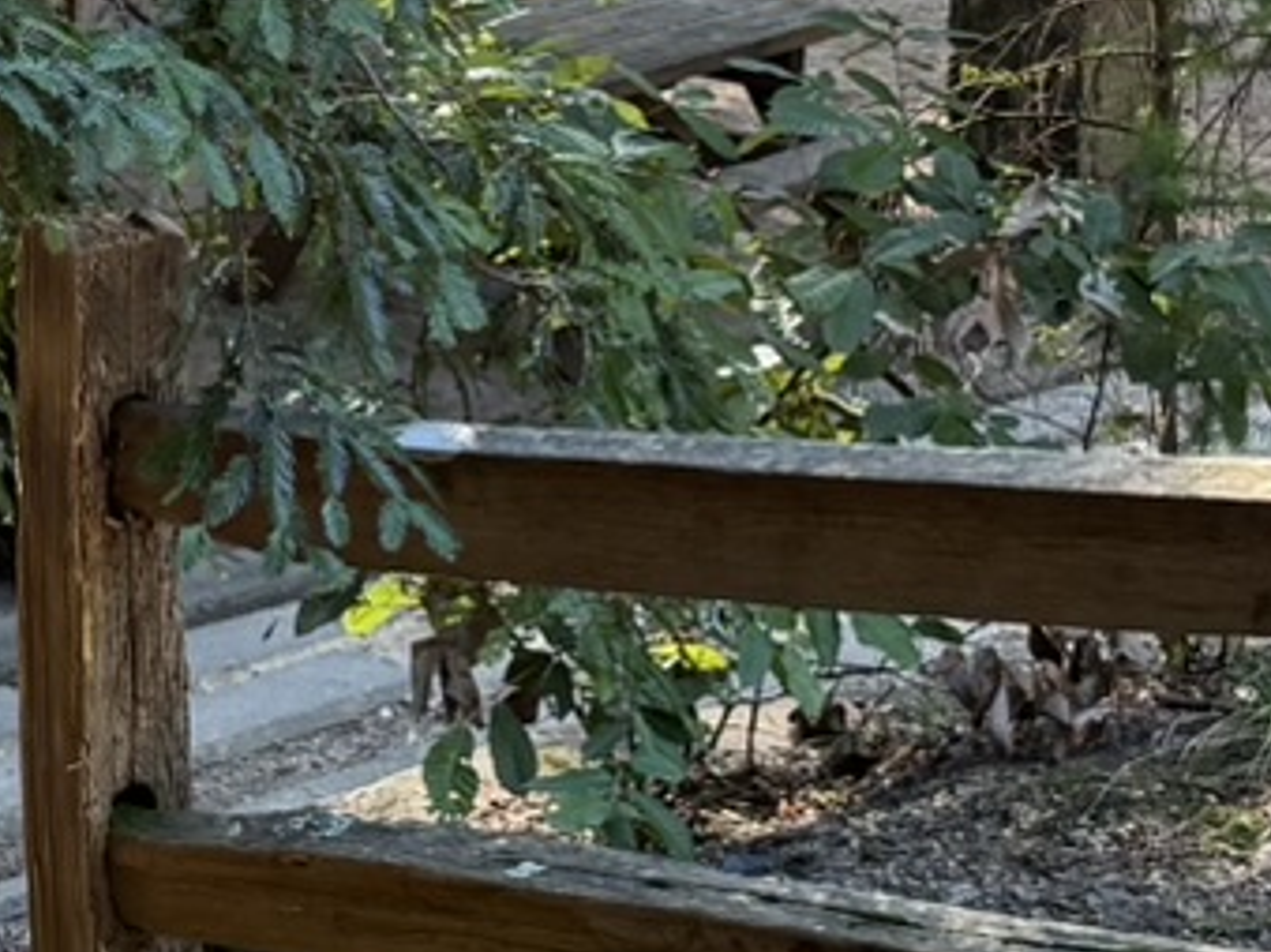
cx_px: -236
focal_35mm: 145
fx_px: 5322
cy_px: -274
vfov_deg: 10.0
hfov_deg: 13.3
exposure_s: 1/121
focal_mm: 6.76
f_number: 1.78
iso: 125
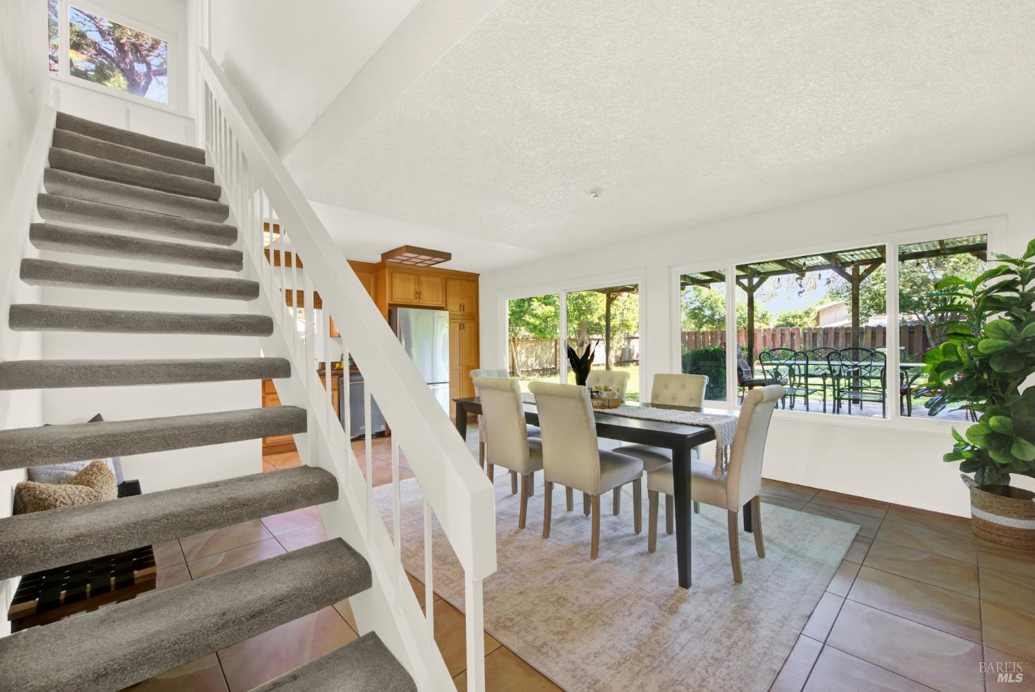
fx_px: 403
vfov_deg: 81.3
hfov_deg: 104.2
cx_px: 518
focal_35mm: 14
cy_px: 346
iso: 100
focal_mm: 14
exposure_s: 1/2
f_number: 14
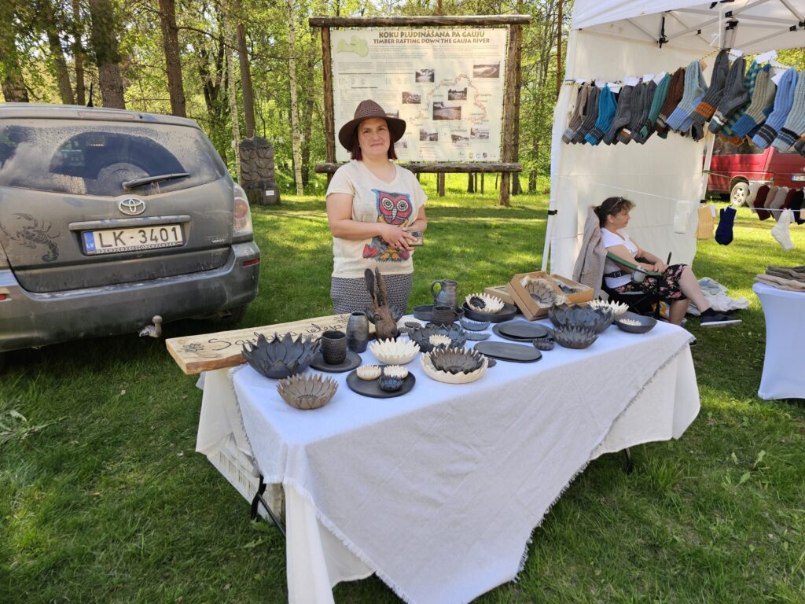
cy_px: 302
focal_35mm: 23
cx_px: 402
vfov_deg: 58.9
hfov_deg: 73.9
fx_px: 535
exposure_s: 1/180
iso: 20
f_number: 1.7
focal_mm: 6.3
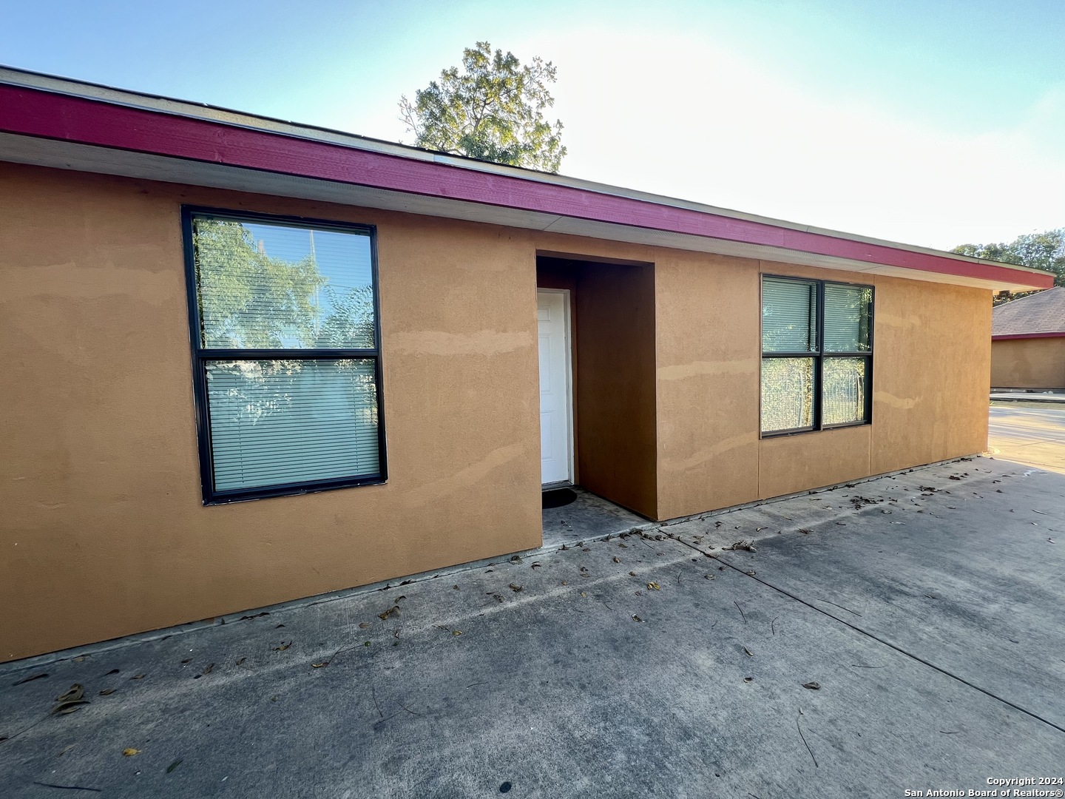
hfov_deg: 106.2
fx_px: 400
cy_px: 400
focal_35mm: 13
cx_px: 532
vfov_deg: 89.9
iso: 40
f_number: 1.8
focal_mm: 1.57
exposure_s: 1/99
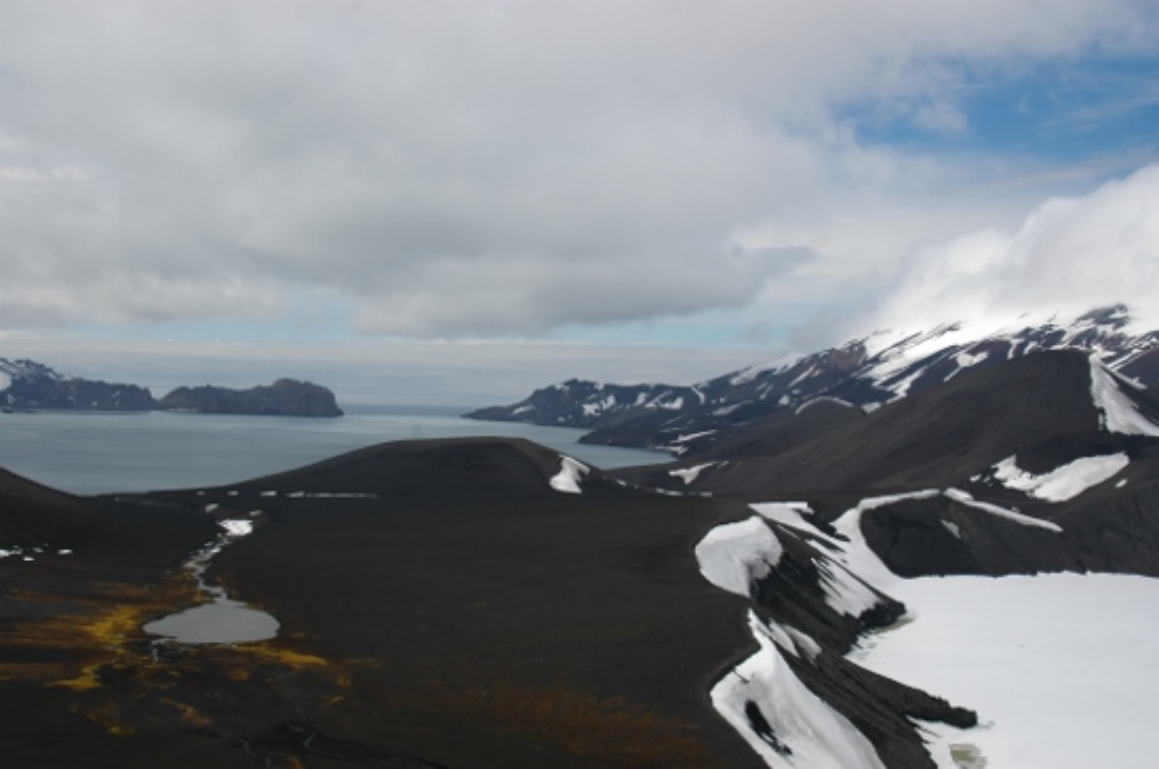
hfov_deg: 46.5
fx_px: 1350
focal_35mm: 42
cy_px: 384
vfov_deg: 31.8
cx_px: 580
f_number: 10
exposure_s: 1/200
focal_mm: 28
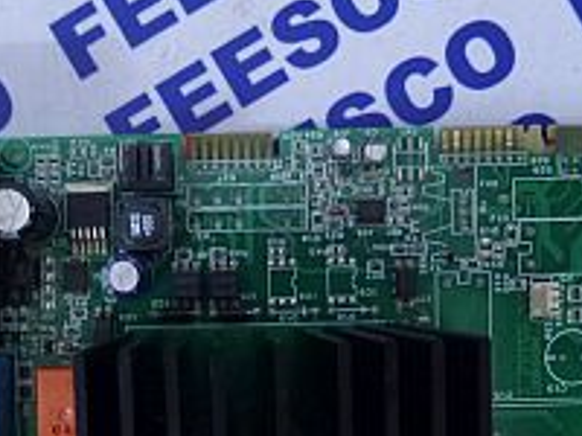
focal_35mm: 48
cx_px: 186
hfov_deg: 39.1
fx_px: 807
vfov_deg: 29.7
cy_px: 337
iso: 320
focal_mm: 4.3
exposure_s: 1/4
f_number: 3.3
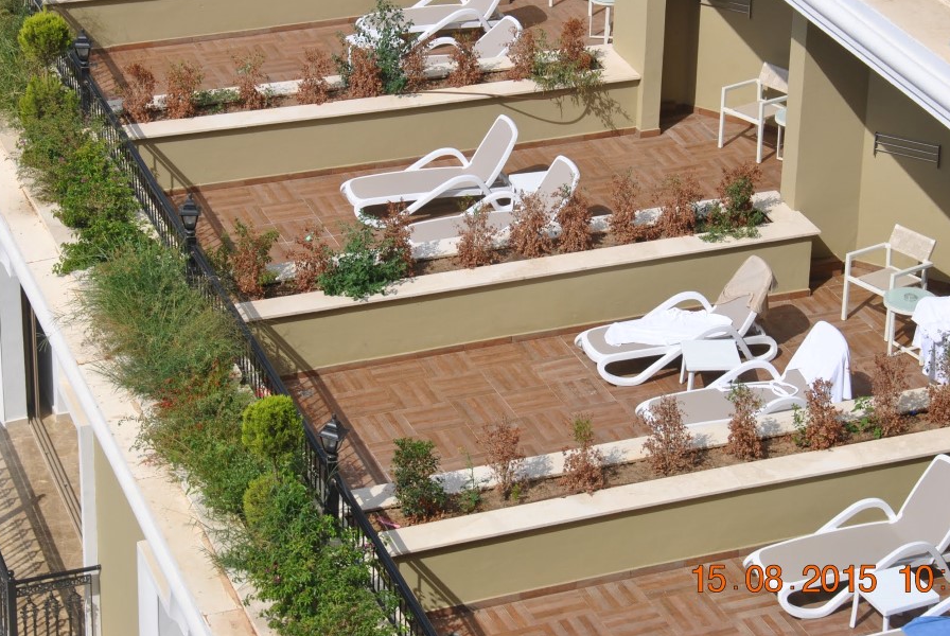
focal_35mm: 106
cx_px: 498
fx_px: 2791
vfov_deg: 13.0
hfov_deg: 19.3
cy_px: 233
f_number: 9
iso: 100
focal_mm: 55
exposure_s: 1/320
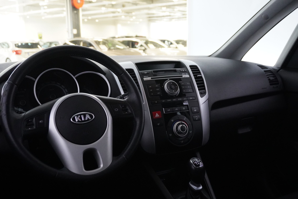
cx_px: 149
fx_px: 310
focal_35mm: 38
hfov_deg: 51.3
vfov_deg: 35.5
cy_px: 100
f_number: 4.5
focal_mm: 25
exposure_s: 1/125
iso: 6400
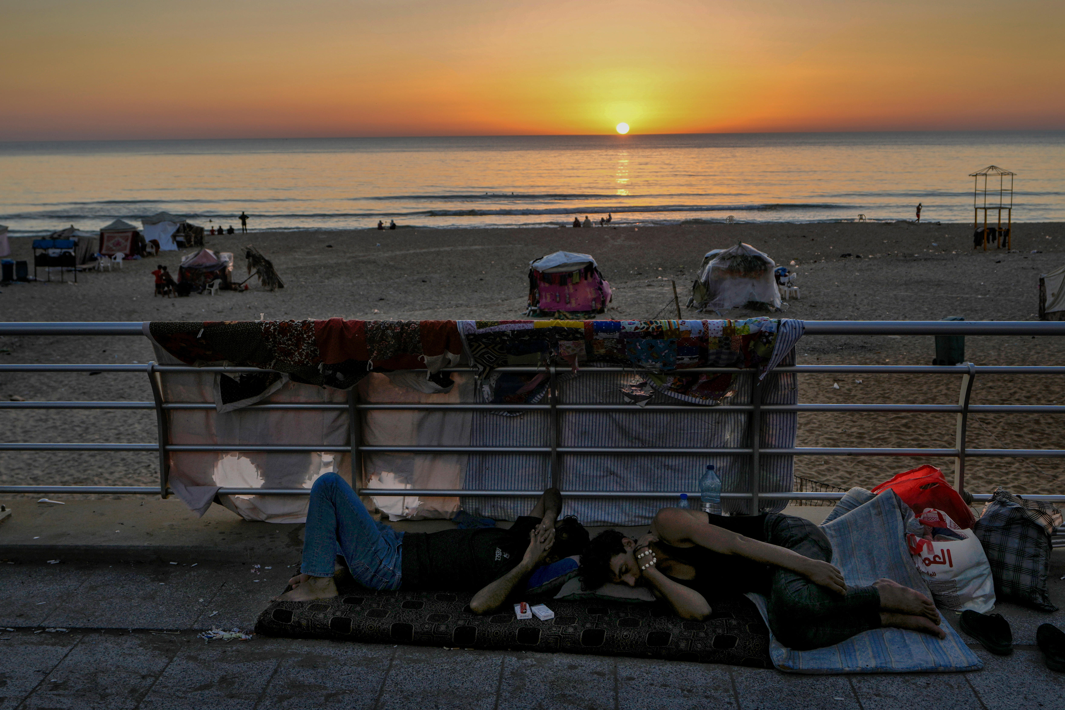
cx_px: 532
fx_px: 858
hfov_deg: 63.7
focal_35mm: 29
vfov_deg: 45.0
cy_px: 355
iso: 200
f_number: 3.5
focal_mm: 29
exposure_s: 1/400
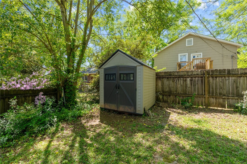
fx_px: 110
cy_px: 82
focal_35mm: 16
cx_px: 124
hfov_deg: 96.8
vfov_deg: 73.7
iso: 320
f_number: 8
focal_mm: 16
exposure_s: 1/160
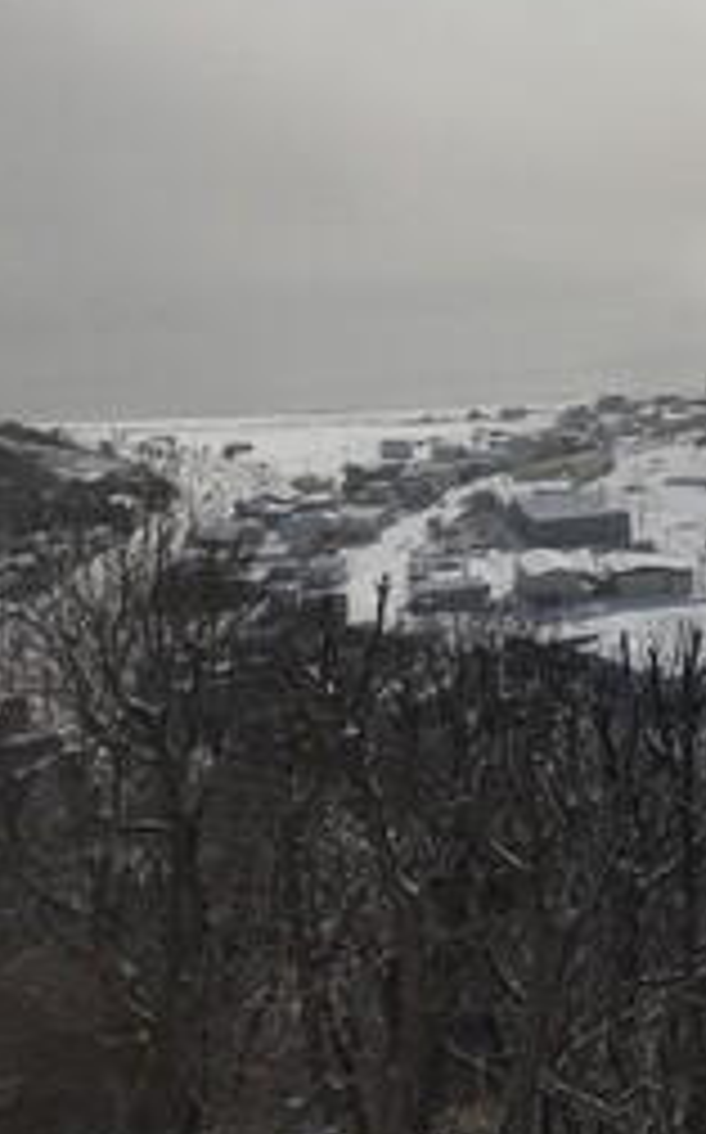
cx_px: 1111
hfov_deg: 18.9
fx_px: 1820
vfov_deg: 34.2
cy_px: 349
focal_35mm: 59
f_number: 1.8
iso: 25
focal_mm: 3.99
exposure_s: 1/19231
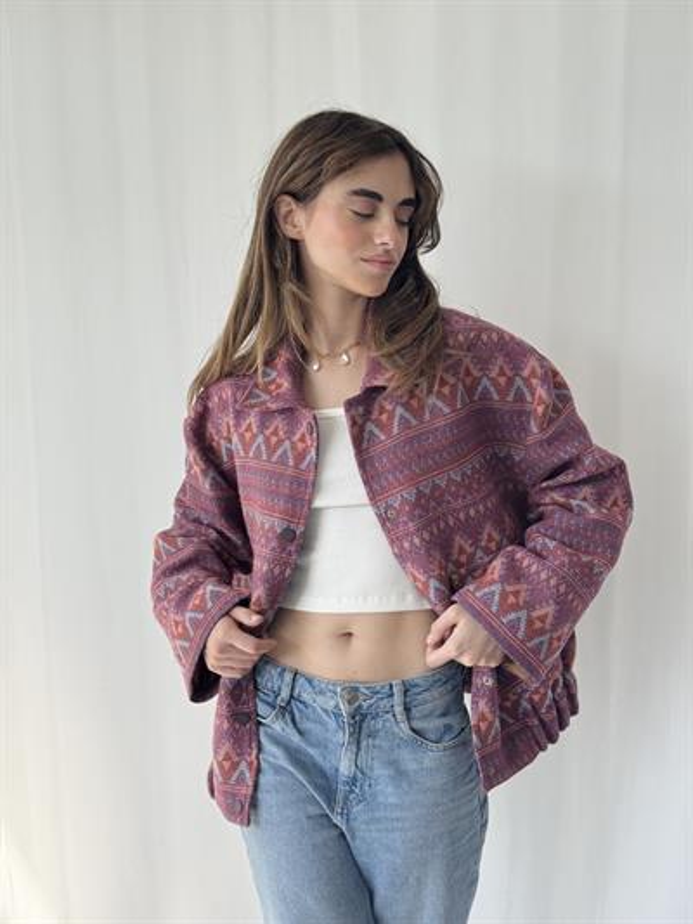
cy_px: 462
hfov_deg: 30.3
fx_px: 1281
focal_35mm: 48
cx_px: 346
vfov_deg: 39.6
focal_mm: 6.76
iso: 64
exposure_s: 1/358
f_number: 1.78
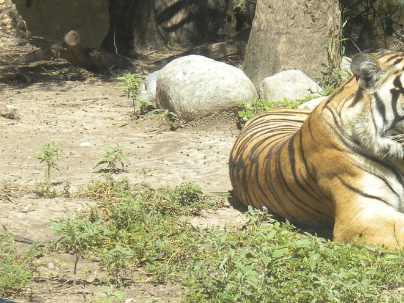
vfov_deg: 6.1
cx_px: 350
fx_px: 2825
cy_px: 180
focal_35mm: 242
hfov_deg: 8.2
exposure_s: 1/306
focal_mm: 17.7
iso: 90
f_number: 5.1
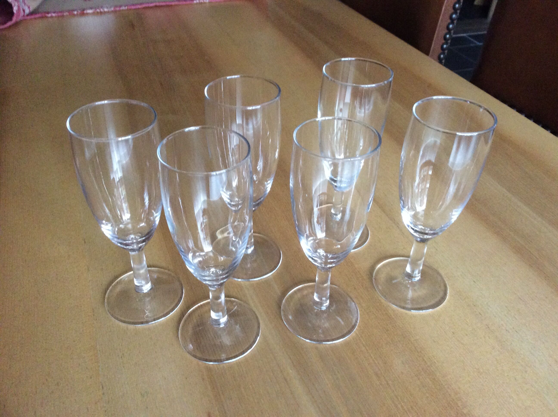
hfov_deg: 56.9
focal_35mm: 32
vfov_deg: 44.1
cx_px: 279
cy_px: 208
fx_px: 515
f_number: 2.4
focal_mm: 3.3
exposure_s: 1/25
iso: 250
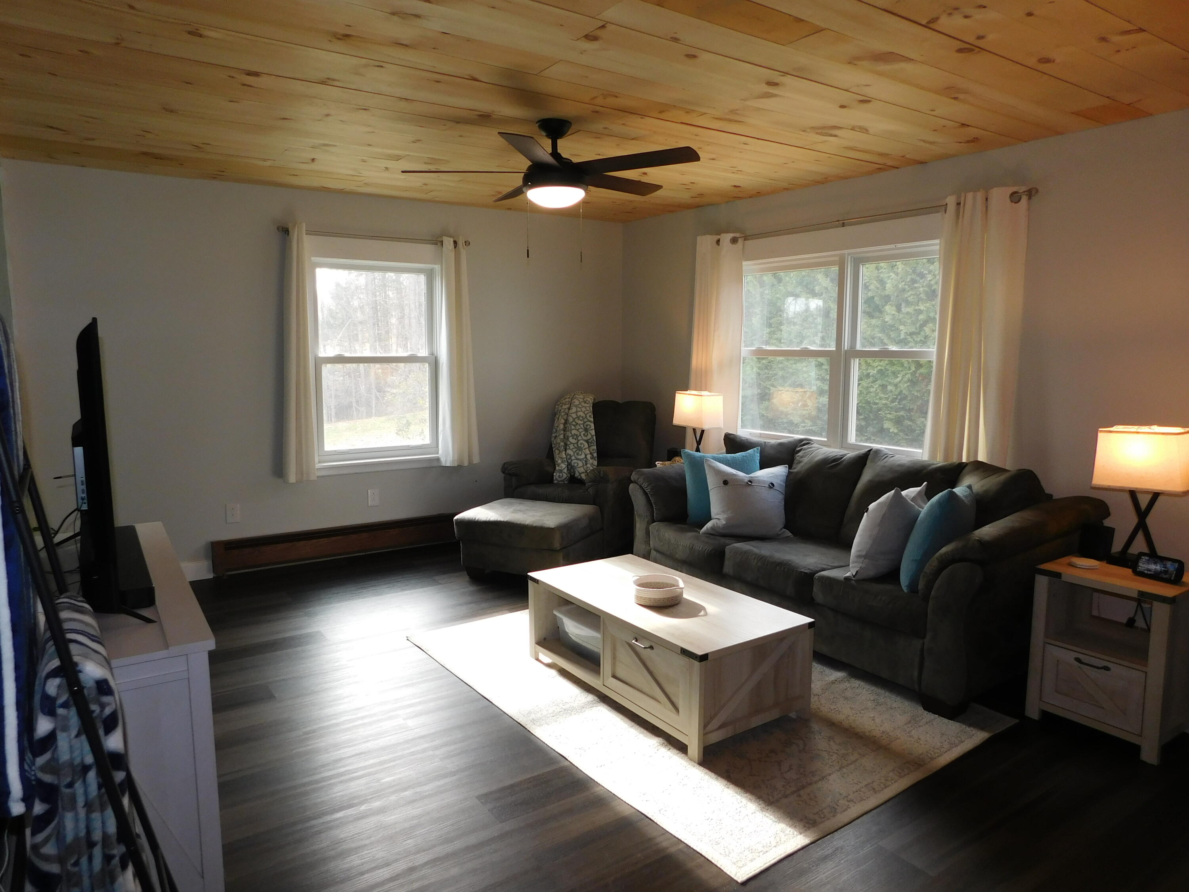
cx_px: 594
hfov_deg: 73.9
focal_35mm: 23
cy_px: 446
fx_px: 790
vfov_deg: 58.9
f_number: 3
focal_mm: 4
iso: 125
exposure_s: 1/40
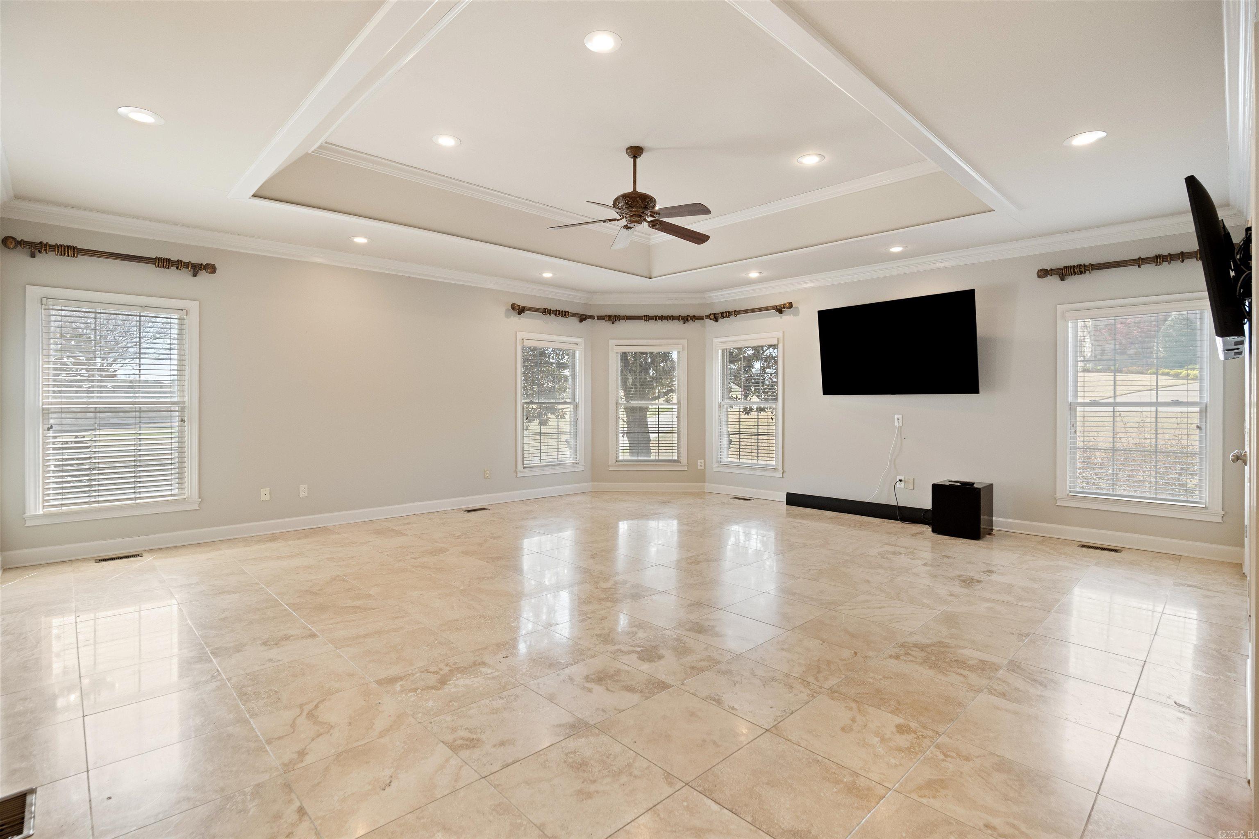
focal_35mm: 16
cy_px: 420
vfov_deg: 73.7
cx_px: 630
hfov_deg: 96.7
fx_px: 560
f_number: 5.6
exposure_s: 1/100
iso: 1250
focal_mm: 16
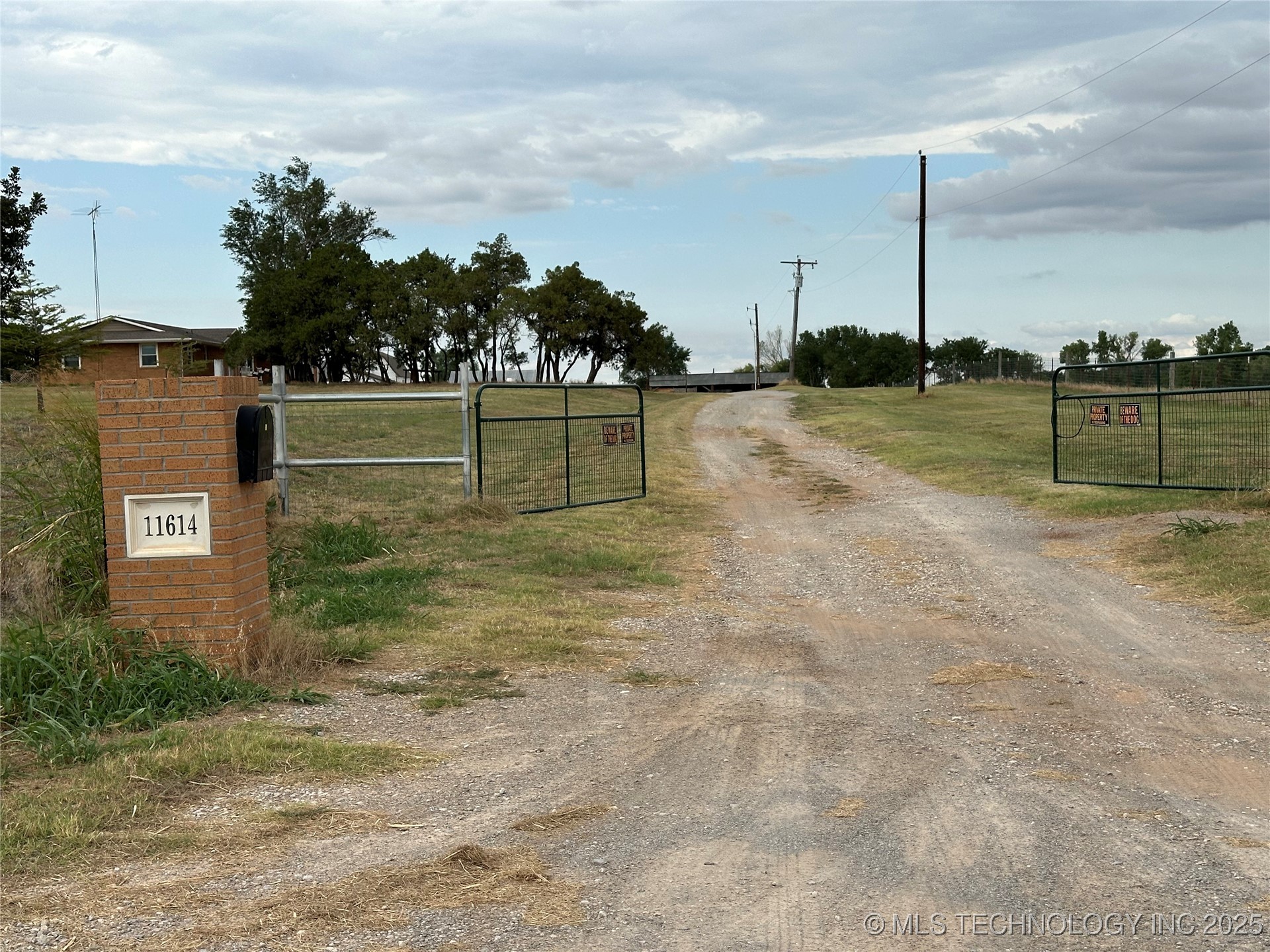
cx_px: 635
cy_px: 476
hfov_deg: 39.7
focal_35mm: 48
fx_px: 1761
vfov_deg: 30.3
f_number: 1.78
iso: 64
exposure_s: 1/3367
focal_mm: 6.86
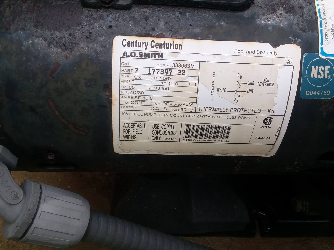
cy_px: 125
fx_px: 280
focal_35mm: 29
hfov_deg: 61.7
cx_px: 167
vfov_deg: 48.2
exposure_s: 1/220
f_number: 1.9
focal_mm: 2.47
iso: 40
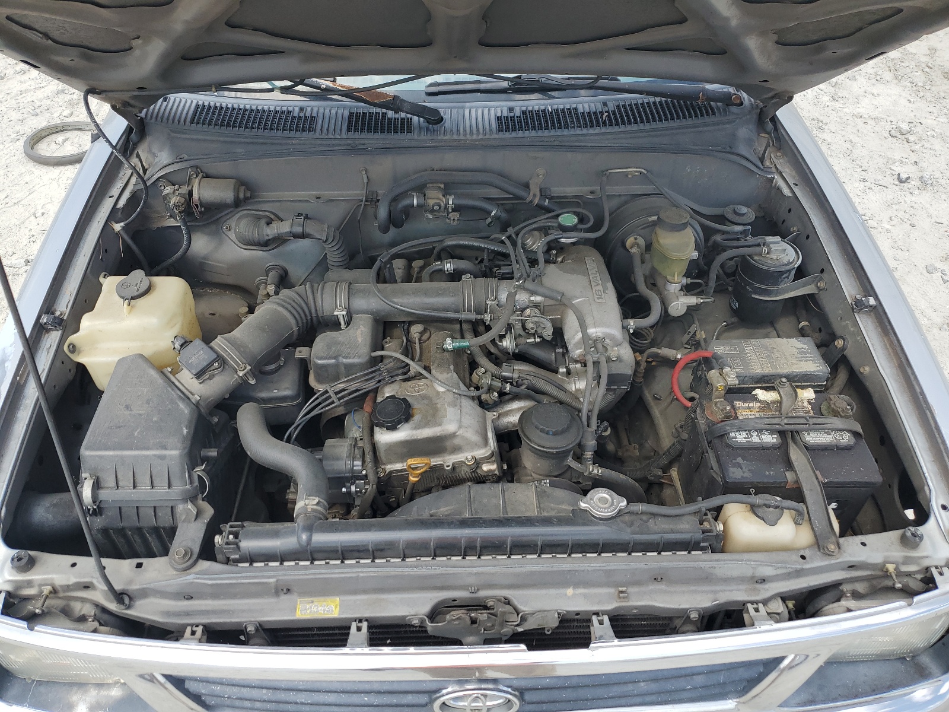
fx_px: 713
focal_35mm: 26
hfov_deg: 67.3
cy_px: 356
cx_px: 474
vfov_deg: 53.1
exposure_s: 1/1000
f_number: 1.5
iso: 50
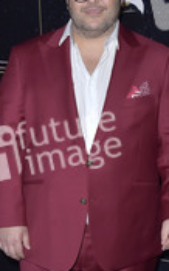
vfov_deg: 24.2
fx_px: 621
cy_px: 226
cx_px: 88
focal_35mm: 84
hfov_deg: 15.5
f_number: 7.1
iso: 320
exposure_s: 1/250
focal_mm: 36
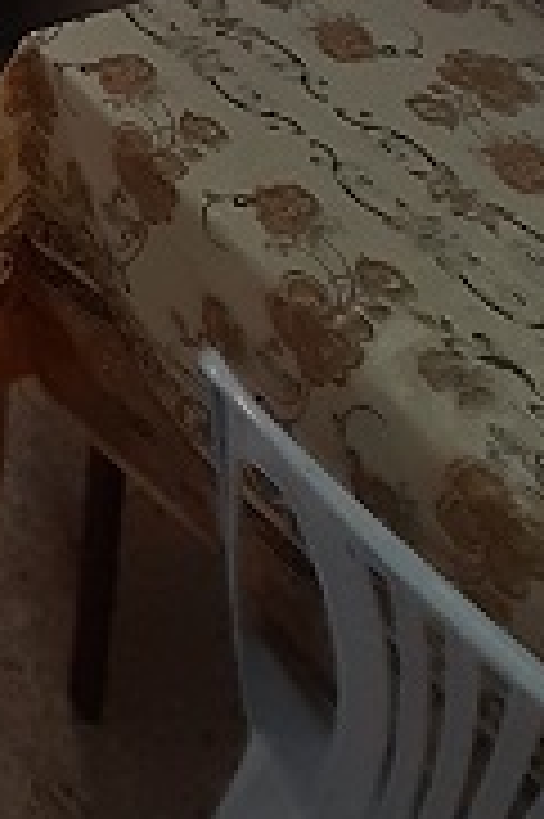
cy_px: -572
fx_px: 1181
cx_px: -515
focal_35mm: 52
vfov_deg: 23.8
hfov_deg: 18.3
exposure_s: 1/50
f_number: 2.2
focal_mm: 1.13
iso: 50
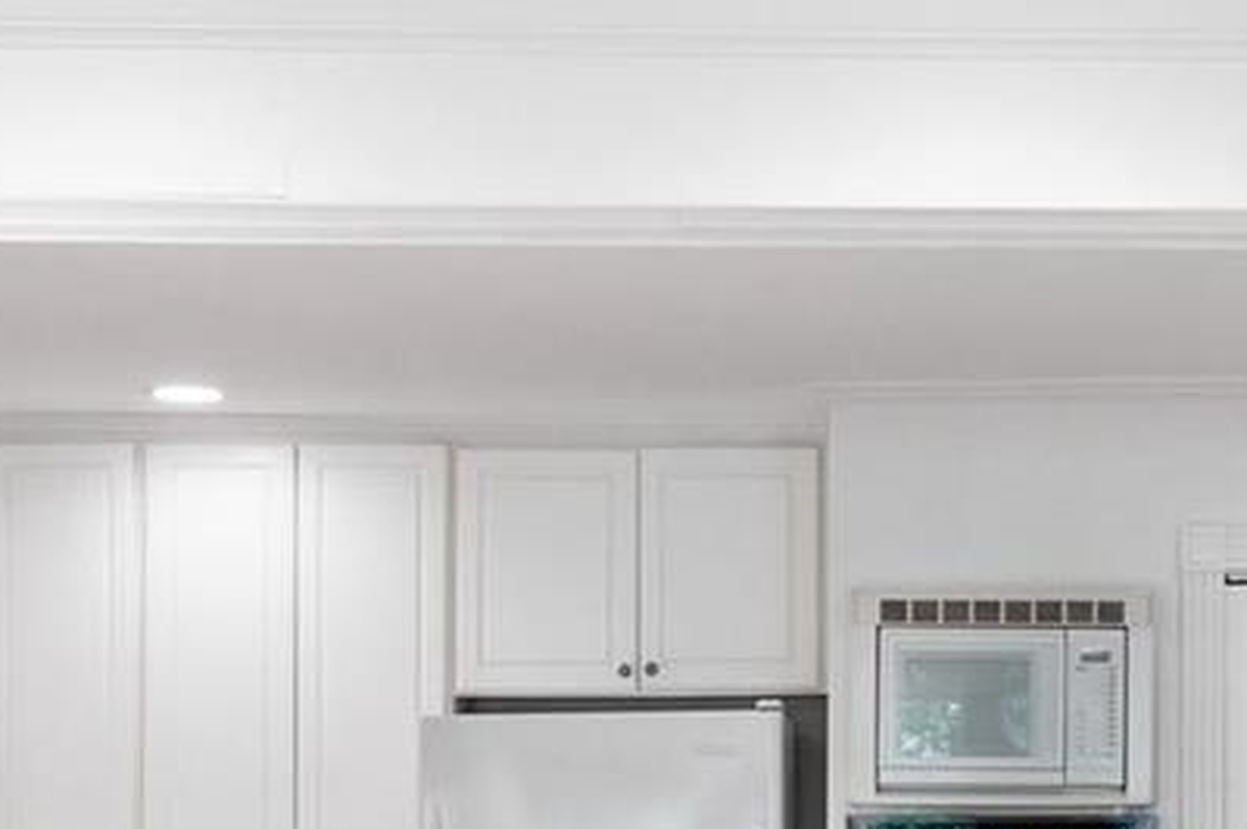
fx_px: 2215
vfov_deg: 20.6
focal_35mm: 64
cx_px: 1001
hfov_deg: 30.7
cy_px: 812
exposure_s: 1/250
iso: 400
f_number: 8
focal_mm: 8
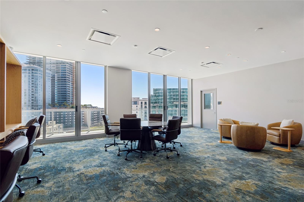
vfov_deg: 73.7
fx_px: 135
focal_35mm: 16
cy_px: 101
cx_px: 152
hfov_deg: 96.7
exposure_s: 1/500
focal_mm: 11
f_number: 7.1
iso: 100
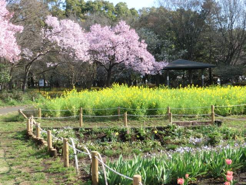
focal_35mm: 44
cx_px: 123
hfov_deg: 42.9
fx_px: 313
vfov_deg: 32.9
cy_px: 92
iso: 100
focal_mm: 7.9
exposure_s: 1/320
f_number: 3.4
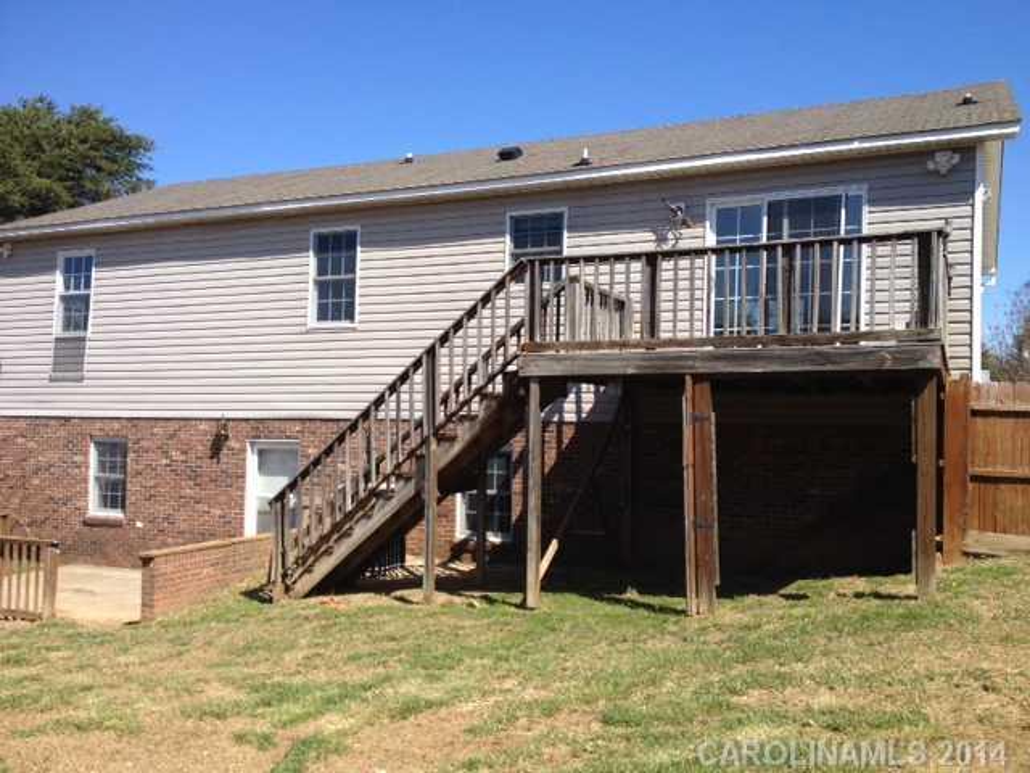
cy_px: 386
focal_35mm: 35
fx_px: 1041
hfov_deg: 52.6
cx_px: 515
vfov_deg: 40.7
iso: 50
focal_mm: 4.28
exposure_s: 1/1284
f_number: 2.4
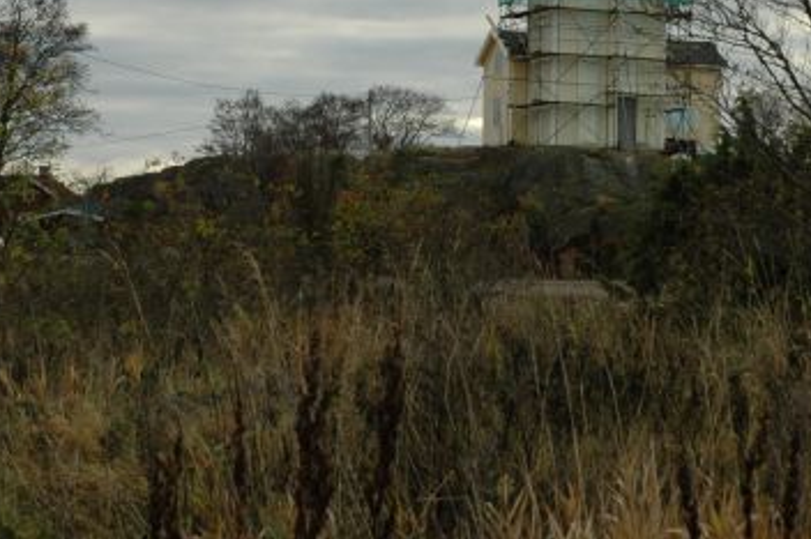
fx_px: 2453
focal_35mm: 109
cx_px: 590
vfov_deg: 12.5
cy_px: 74
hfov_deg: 18.7
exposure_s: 1/200
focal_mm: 40
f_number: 7.1
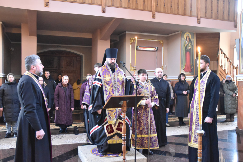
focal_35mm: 36
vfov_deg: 36.9
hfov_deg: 53.1
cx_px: 122
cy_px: 81
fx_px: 243
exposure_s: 1/40
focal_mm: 24
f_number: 3.8
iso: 5600
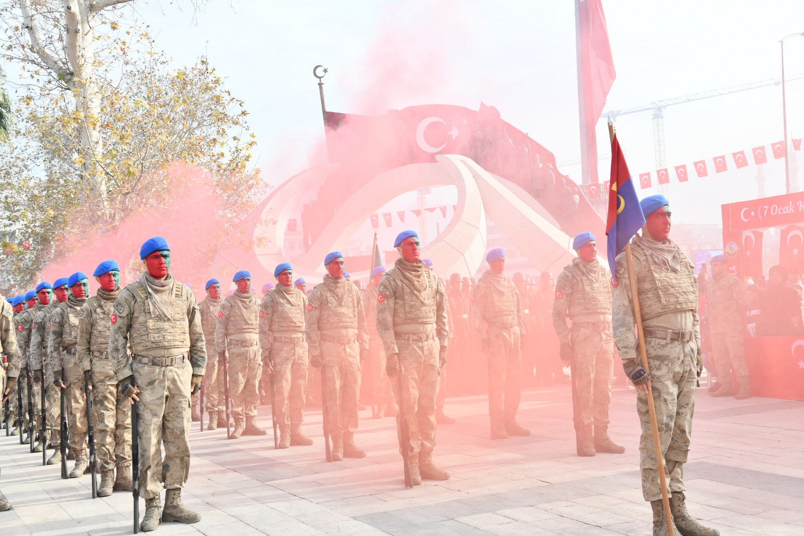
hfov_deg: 50.7
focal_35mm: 38
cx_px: 402
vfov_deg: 35.1
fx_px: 849
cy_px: 268
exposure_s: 1/1000
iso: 800
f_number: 6.3
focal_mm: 38
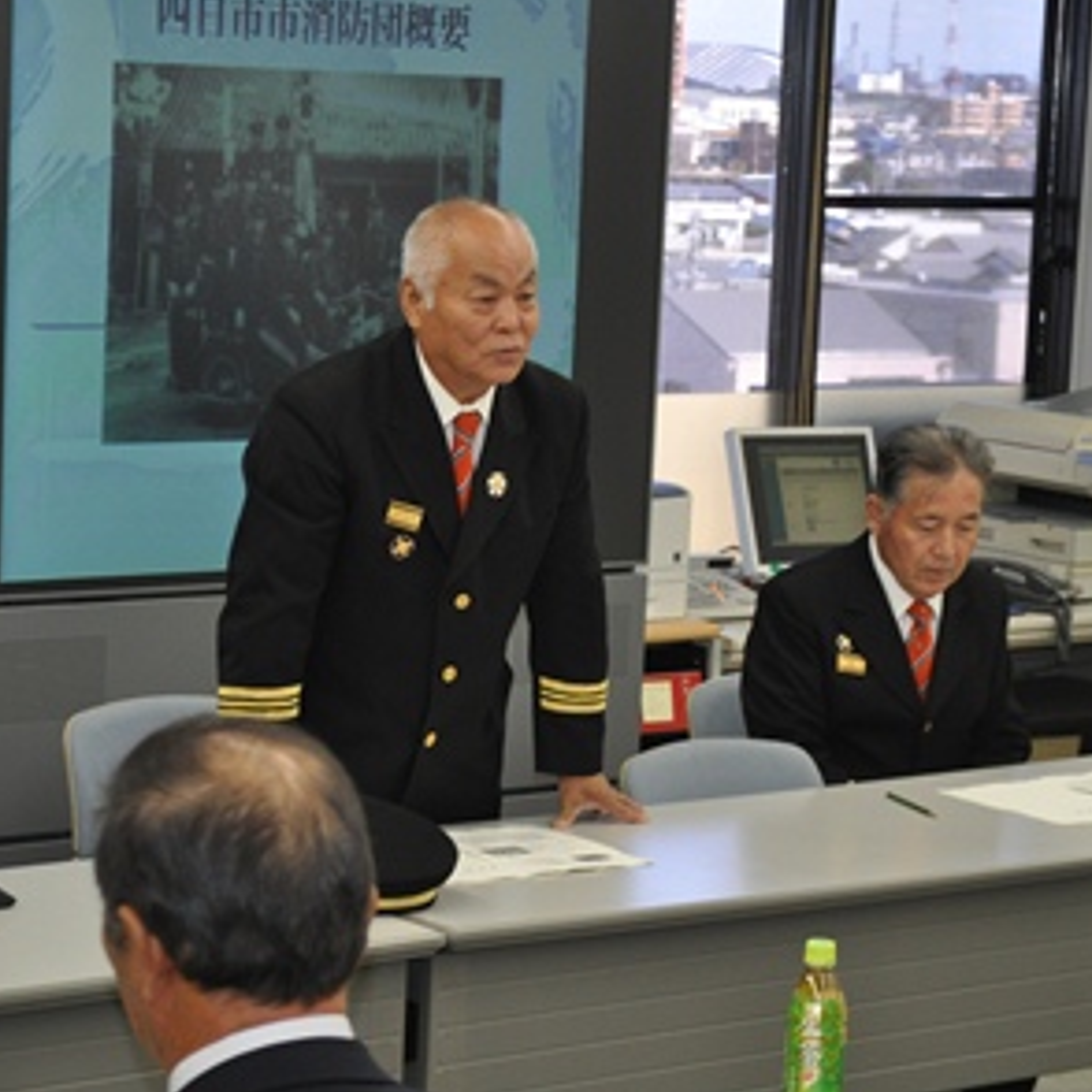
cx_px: 457
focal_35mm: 107
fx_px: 3806
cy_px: 542
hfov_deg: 16.3
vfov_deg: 16.3
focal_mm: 55
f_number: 5.6
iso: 800
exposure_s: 1/125
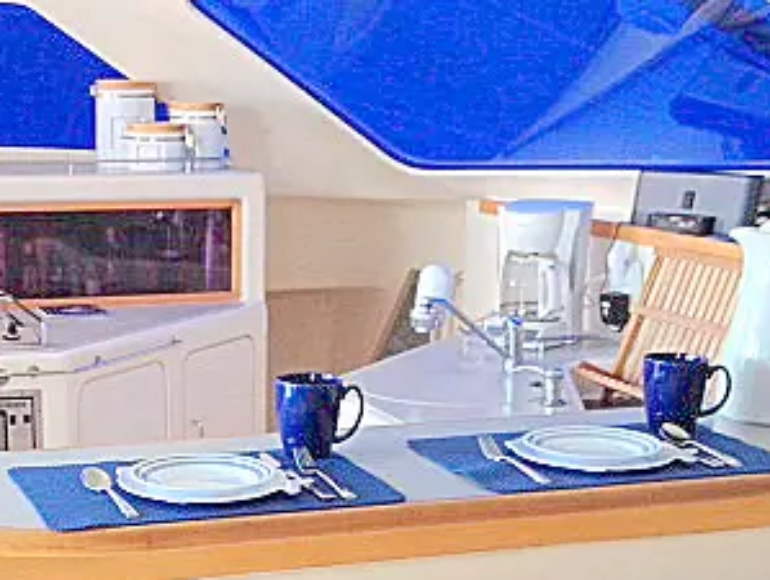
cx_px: 312
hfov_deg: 25.9
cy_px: 498
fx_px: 1670
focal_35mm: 75
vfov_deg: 19.4
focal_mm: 4.28
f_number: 2.4
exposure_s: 1/20
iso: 64
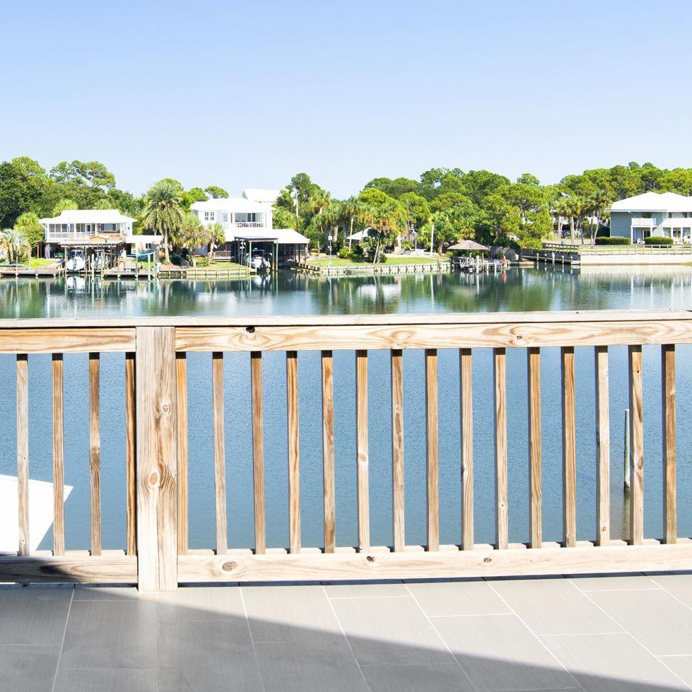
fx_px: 1086
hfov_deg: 34.4
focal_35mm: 48
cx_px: 154
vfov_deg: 34.8
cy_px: 204
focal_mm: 18
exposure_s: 1/160
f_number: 11
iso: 200
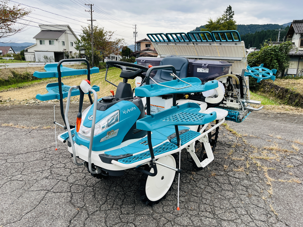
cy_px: 114
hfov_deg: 67.3
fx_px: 228
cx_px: 152
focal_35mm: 26
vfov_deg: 53.1
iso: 50
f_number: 1.6
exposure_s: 1/804
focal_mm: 5.1
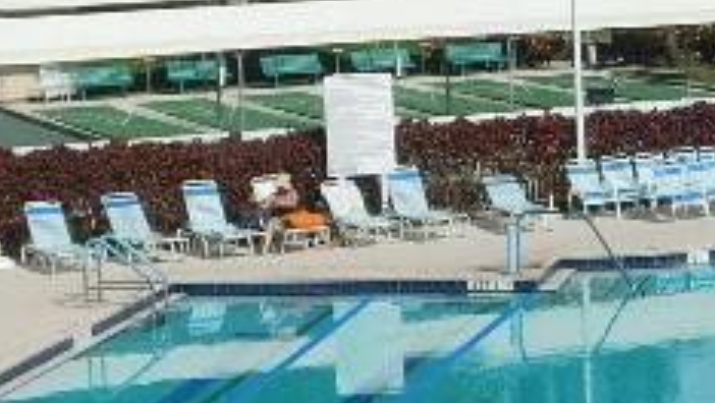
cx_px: 700
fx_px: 2713
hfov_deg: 14.8
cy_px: 73
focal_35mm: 143
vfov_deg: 8.5
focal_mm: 5.3
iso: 125
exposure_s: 1/640
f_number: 6.4
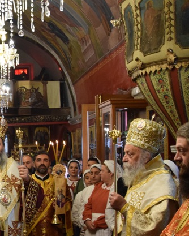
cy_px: 173
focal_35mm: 118
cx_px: -52
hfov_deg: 12.7
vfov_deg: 16.2
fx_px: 825
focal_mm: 35
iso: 2200
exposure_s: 1/125
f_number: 7.1
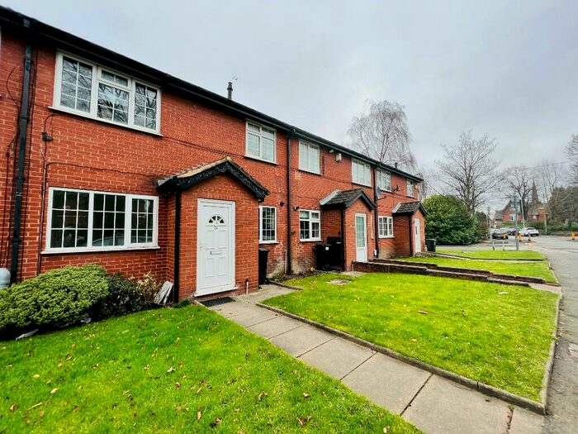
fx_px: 217
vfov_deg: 89.9
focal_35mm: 13
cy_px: 217
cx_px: 289
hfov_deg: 106.2
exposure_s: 1/137
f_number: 1.8
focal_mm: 1.57
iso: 32
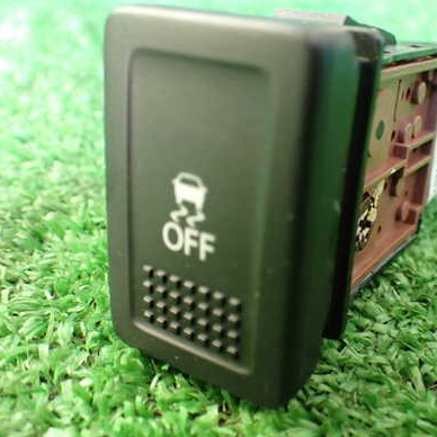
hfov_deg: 40.6
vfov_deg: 40.9
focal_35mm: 41
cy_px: 214
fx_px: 586
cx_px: 278
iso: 800
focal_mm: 5.4
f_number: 2.3
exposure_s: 1/60
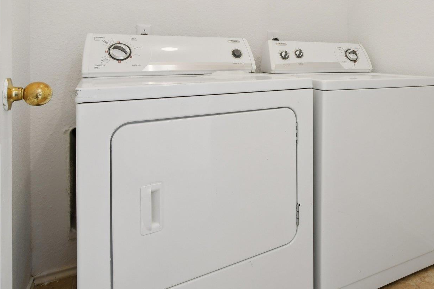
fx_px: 301
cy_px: 51
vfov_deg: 47.9
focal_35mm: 25
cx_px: 302
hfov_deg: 68.7
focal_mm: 10
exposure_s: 1/20
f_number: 8
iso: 400
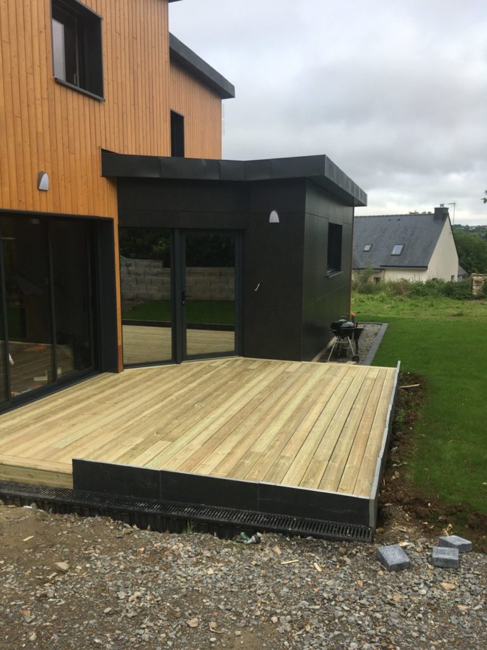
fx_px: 544
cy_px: 325
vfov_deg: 61.7
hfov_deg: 48.2
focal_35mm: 29
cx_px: 244
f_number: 2.2
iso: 25
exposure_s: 1/407
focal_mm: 4.15
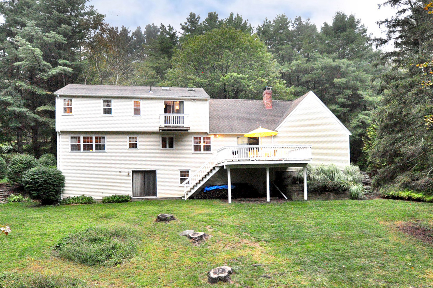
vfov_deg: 71.9
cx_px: 216
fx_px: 198
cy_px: 144
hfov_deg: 95.1
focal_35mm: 16
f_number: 6.3
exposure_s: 1/250
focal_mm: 11
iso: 3200
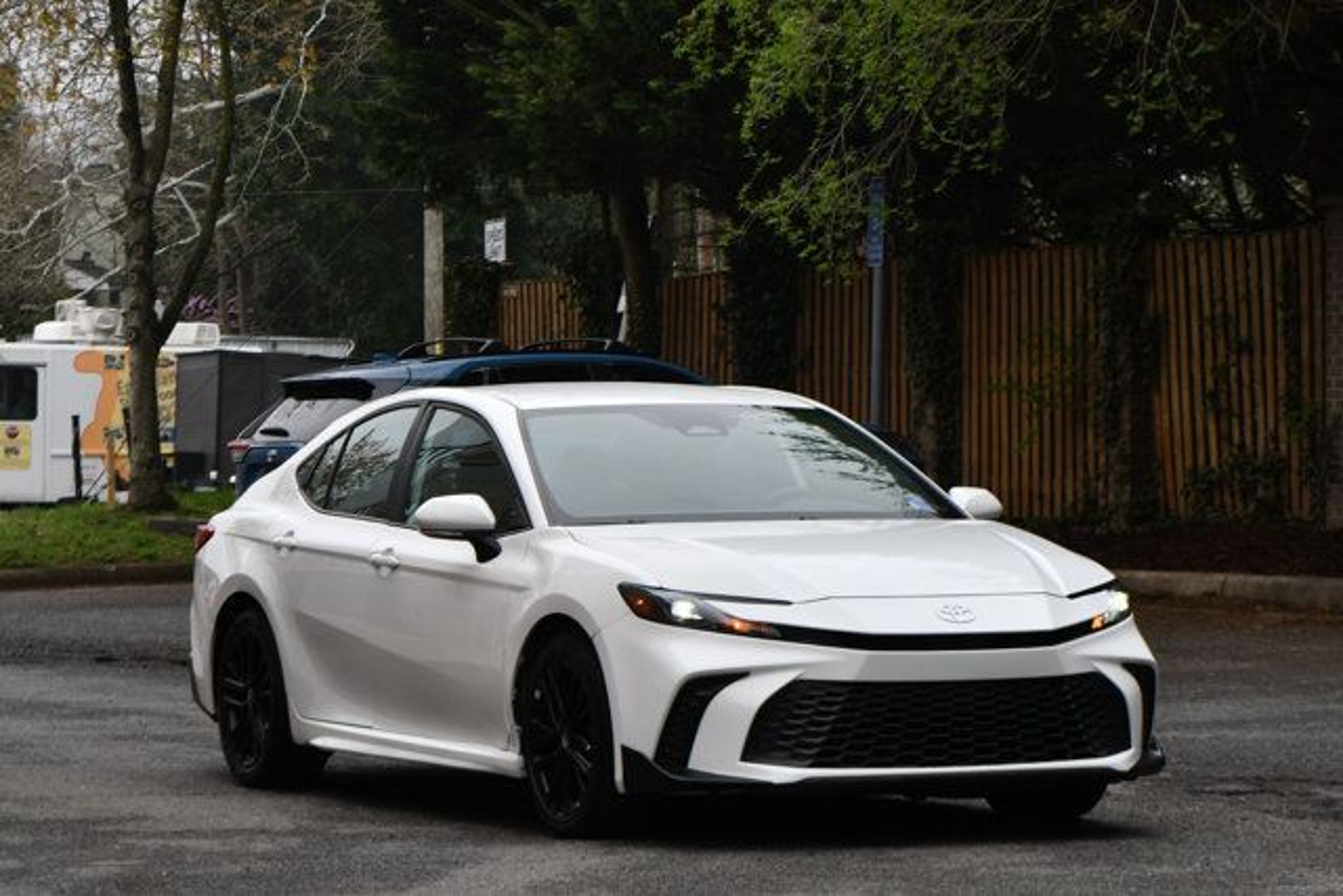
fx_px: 4813
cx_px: 672
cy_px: 448
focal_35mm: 129
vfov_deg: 10.6
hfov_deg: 15.9
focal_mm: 86
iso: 200
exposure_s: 1/250
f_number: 7.1
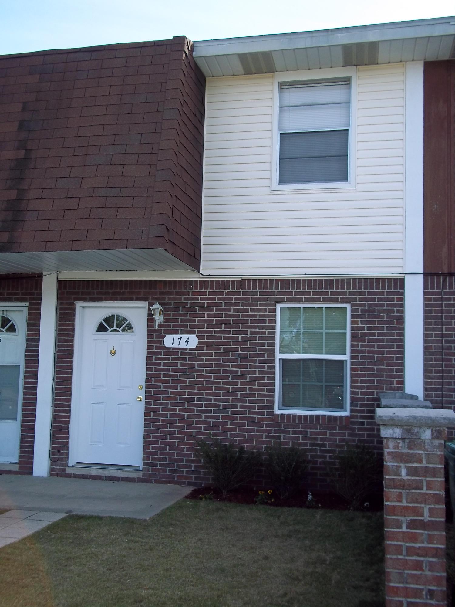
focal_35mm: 36
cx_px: 228
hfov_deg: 39.7
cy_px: 304
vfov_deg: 51.4
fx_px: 631
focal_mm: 6.5
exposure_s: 1/80
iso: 80
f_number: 8
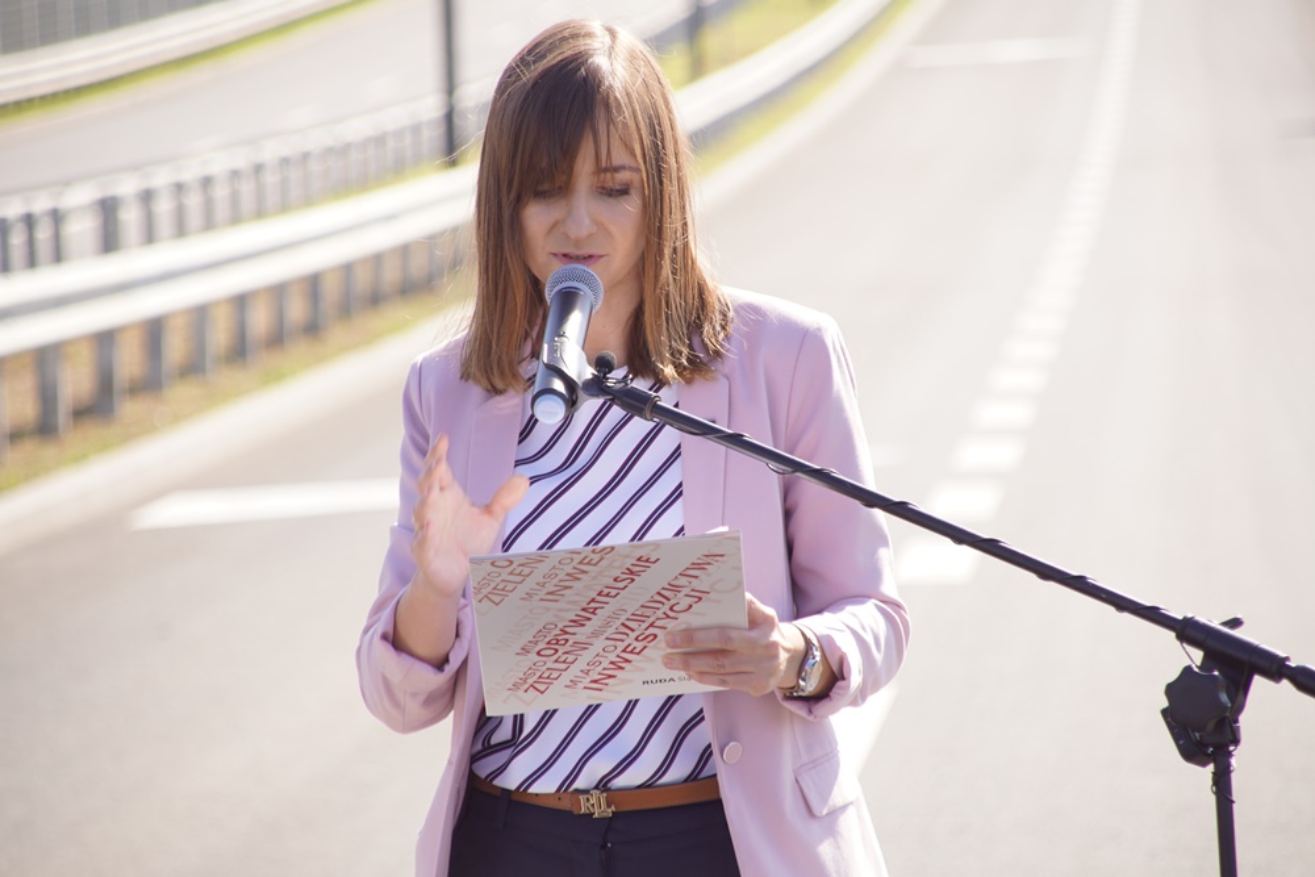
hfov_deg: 8.6
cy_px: 438
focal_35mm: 240
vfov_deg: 5.7
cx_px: 658
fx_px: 8767
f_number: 6.3
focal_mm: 160
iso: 200
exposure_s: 1/250
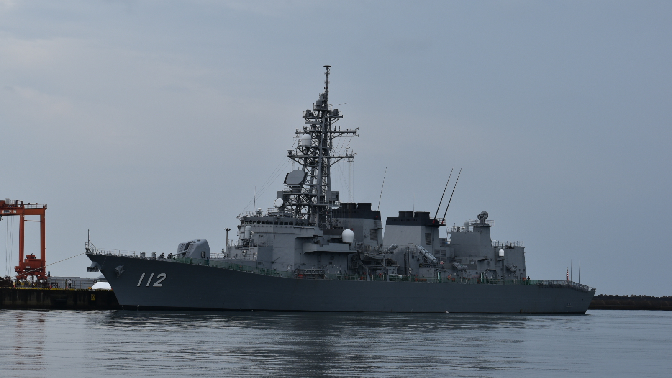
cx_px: 338
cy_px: 187
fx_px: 2316
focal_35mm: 130
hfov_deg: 16.5
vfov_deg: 9.3
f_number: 10
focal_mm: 82
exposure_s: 1/400
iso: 200
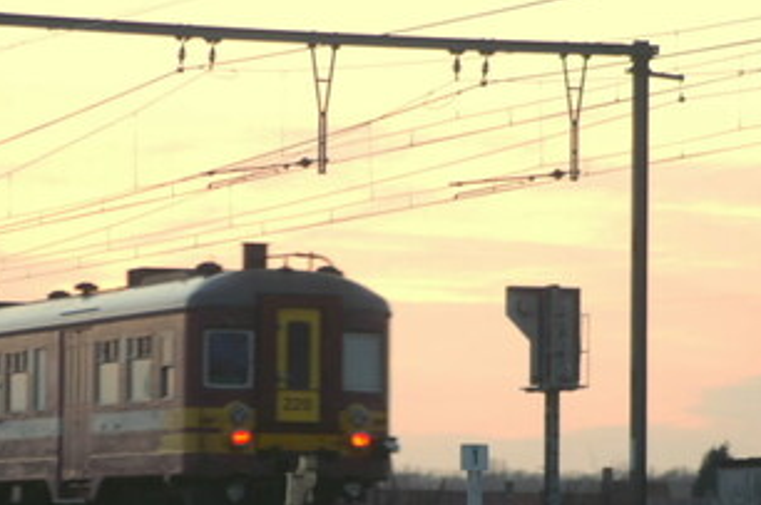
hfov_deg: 8.7
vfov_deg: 5.8
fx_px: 4997
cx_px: 318
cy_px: 372
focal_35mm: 237
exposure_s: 1/160
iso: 800
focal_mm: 105
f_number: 4.5
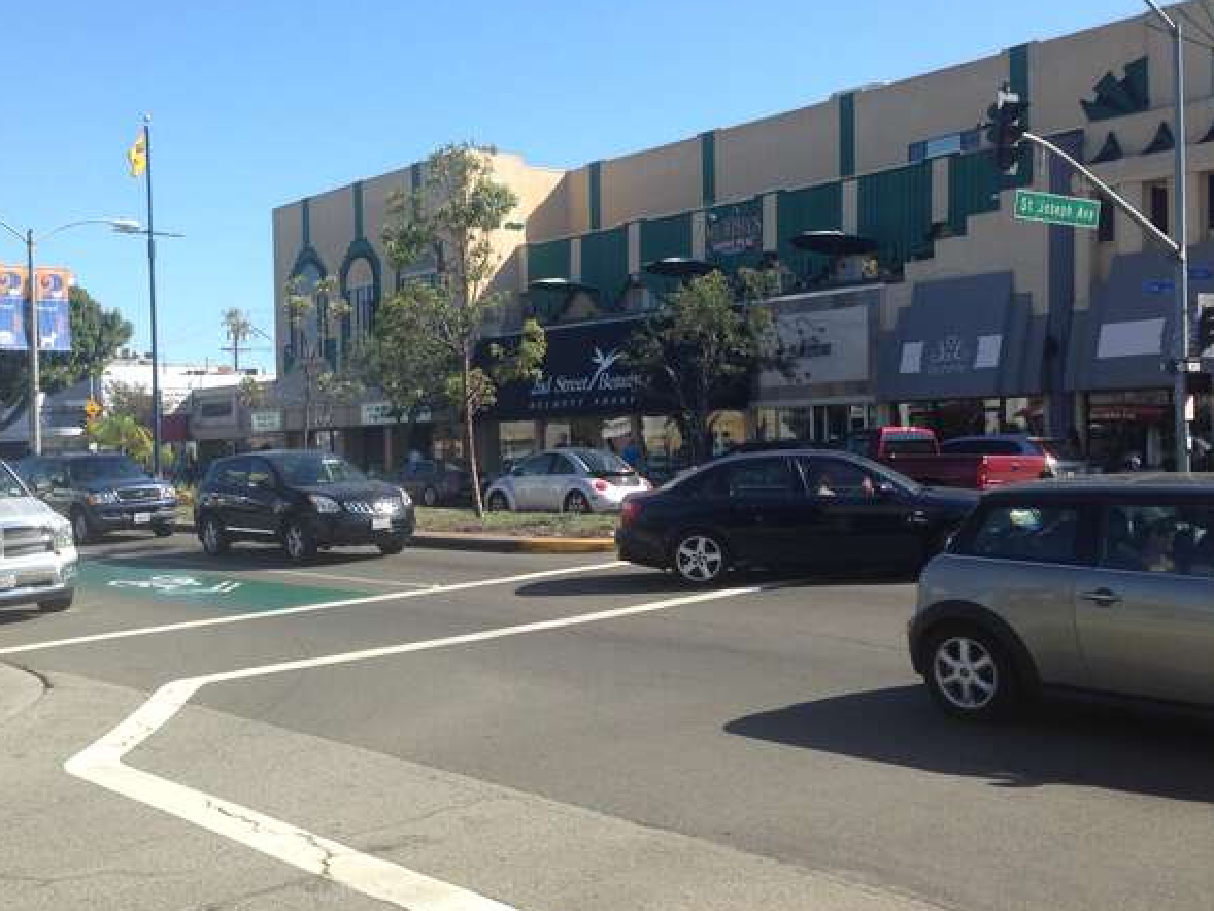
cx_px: 515
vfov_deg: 33.6
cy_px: 472
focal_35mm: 43
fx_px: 1508
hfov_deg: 43.7
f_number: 2.4
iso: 50
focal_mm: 4.12
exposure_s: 1/968
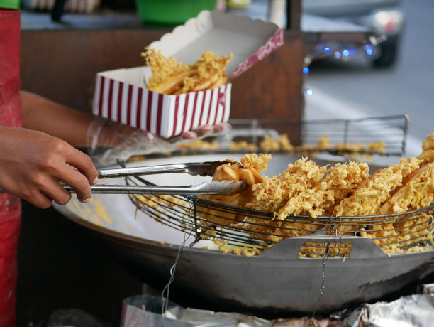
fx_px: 1079
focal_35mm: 86
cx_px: 217
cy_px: 164
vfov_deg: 17.2
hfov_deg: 22.7
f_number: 2.2
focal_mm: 43
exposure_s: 1/250
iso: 200
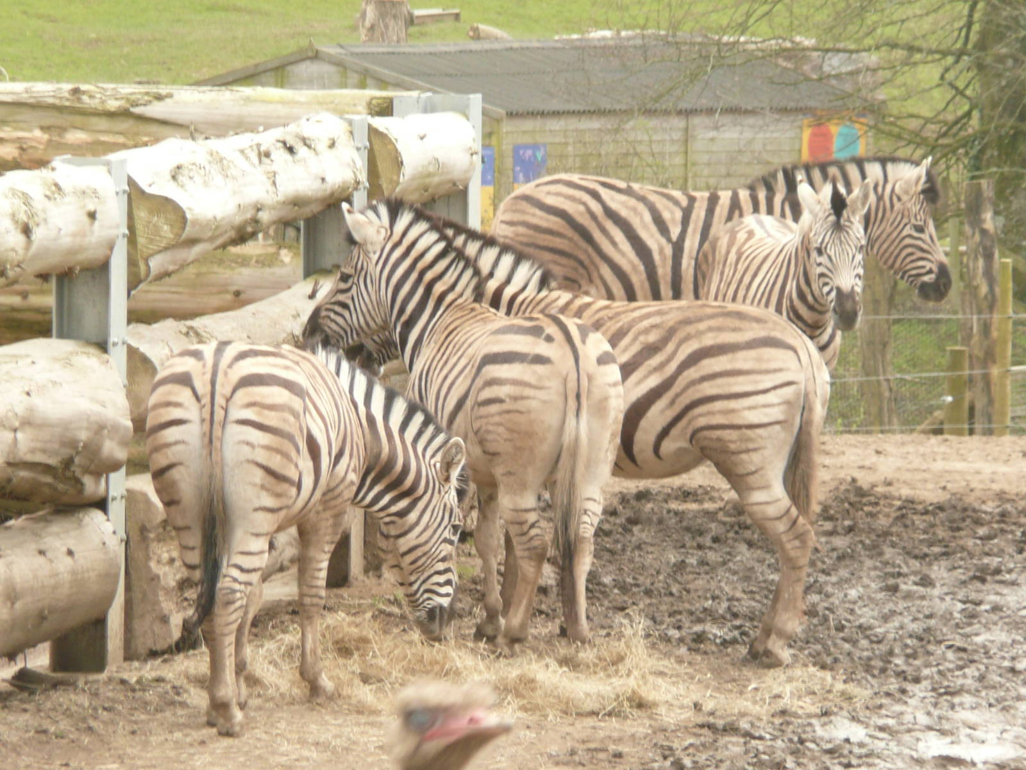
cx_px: 513
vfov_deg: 3.5
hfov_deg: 4.7
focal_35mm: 420
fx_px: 12449
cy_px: 385
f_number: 4.9
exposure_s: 1/80
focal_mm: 46
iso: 100
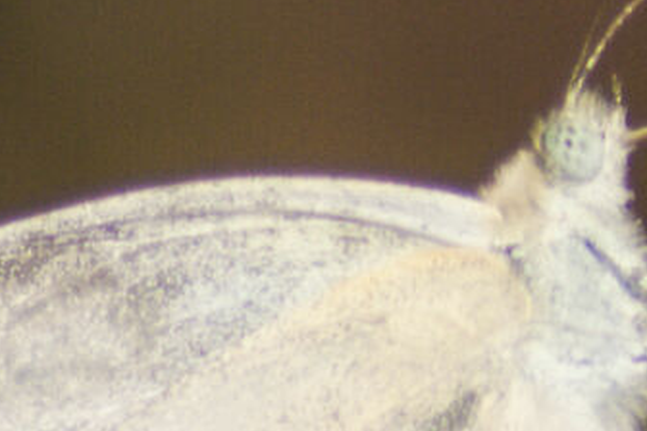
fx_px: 57686
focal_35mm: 3210
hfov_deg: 0.6
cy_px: 456
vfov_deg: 0.4
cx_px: 447
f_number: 5.6
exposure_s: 1/1600
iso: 250
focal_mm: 300
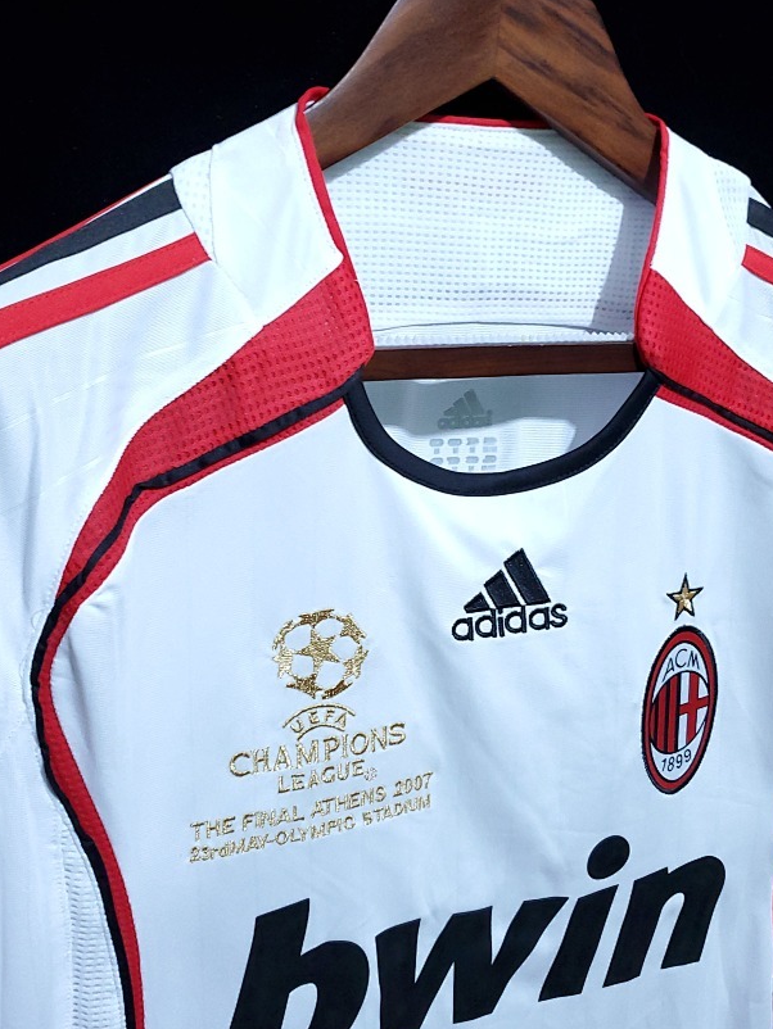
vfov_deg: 52.5
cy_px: 583
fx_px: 1042
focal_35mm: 35
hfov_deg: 40.7
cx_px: 404
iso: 250
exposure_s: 1/30
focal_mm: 4.3
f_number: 1.5
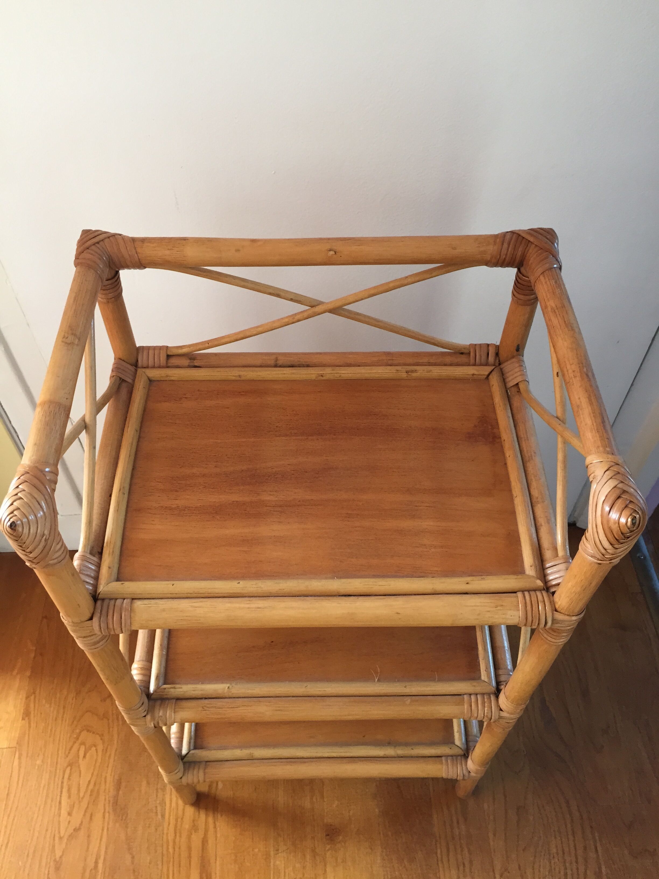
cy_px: 440
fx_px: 736
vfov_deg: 61.7
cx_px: 330
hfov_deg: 48.2
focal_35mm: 29
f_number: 2.2
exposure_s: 1/30
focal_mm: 4.15
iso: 80
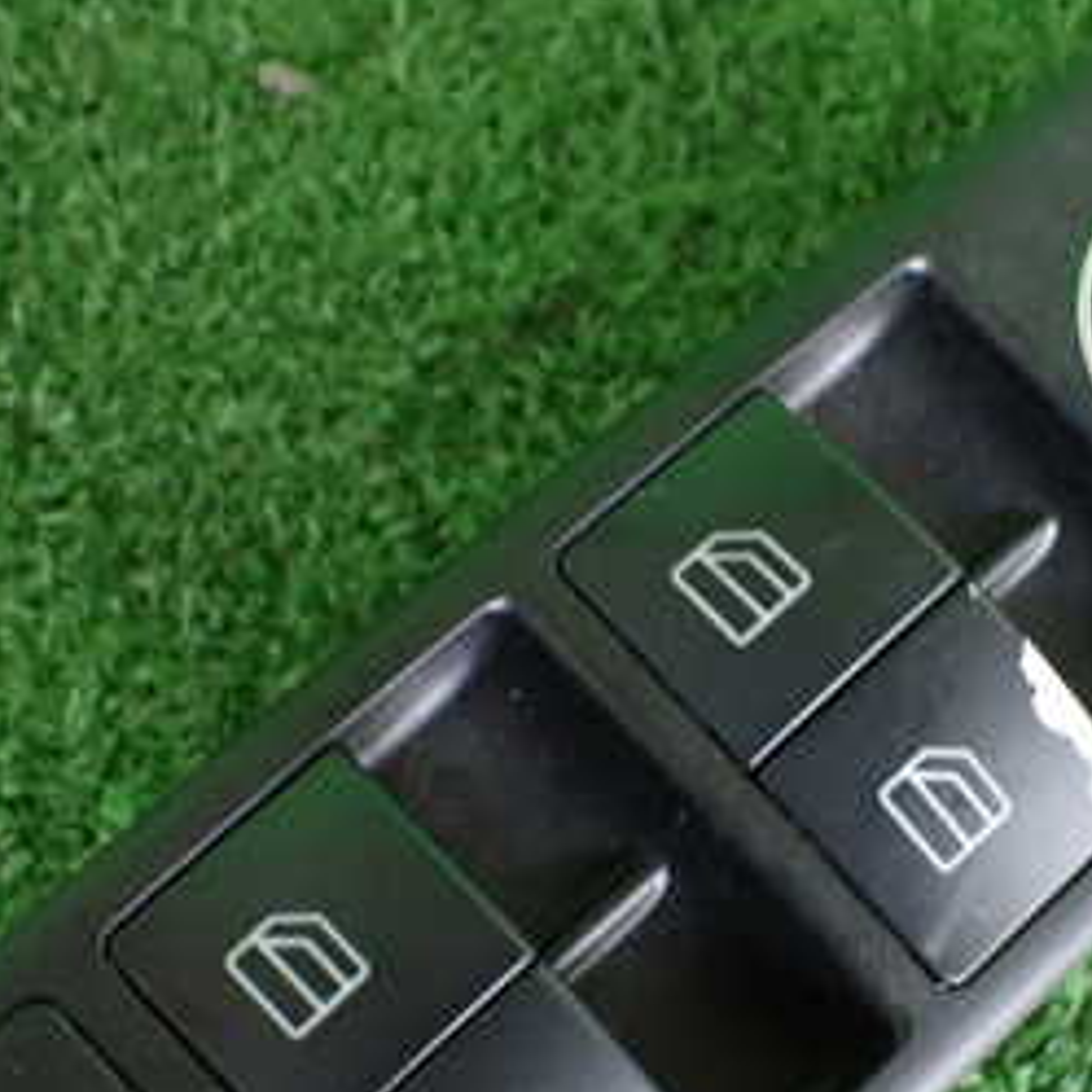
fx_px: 2284
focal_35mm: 64
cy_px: 798
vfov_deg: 26.6
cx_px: 838
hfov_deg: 26.5
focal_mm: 5.4
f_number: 2.3
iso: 800
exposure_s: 1/40
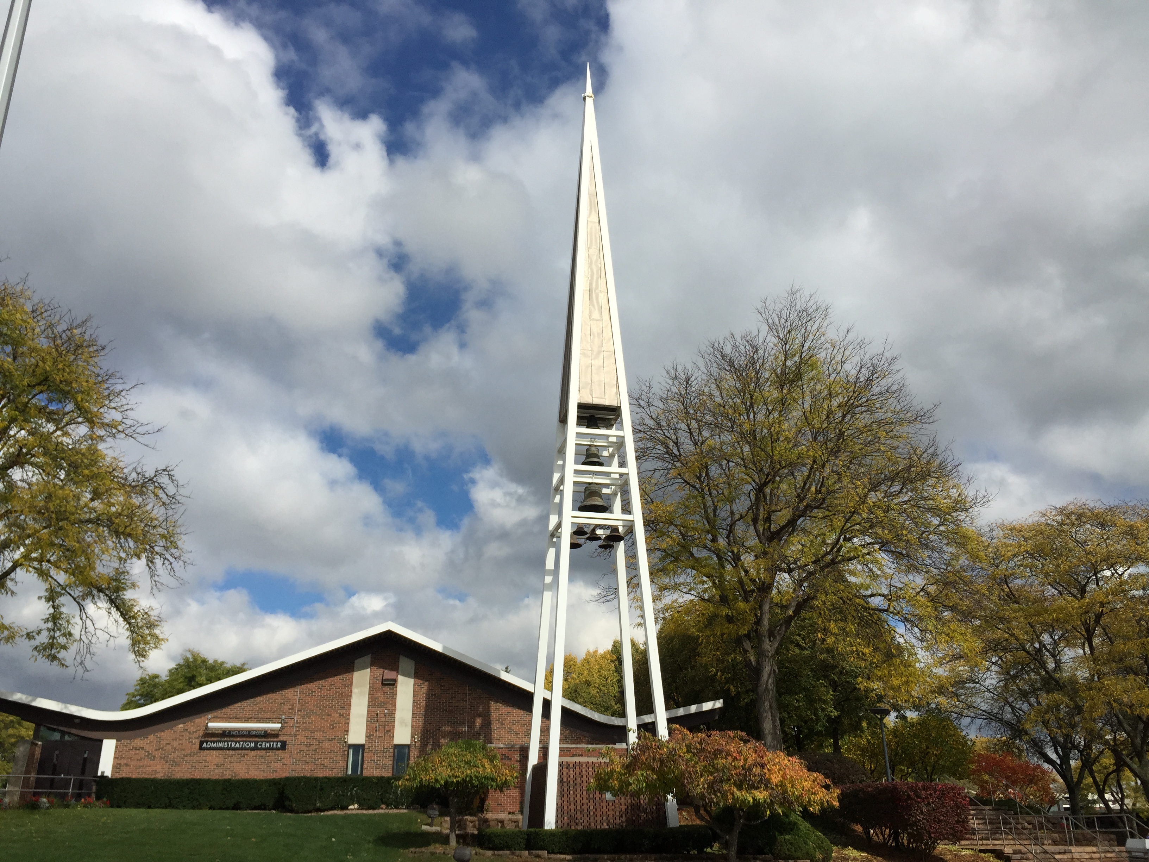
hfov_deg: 61.7
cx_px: 574
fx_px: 963
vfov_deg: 48.2
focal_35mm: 29
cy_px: 431
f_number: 2.2
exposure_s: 1/3968
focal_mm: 4.15
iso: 32
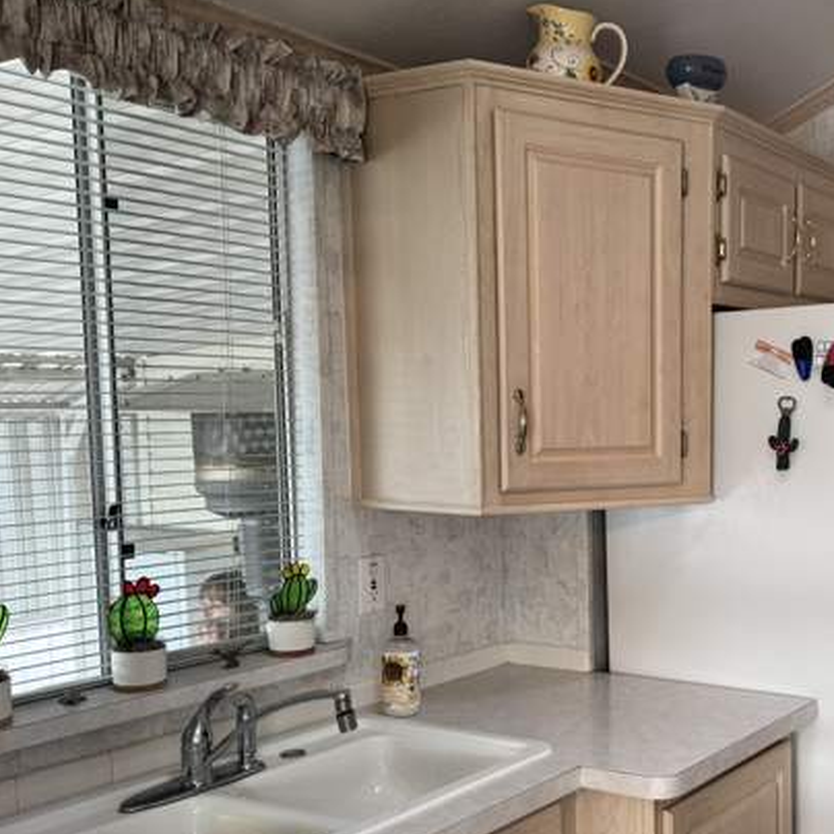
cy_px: 510
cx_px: 659
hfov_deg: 38.6
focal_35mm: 42
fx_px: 1145
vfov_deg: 39.8
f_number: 1.78
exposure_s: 1/60
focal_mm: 6.76
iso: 160
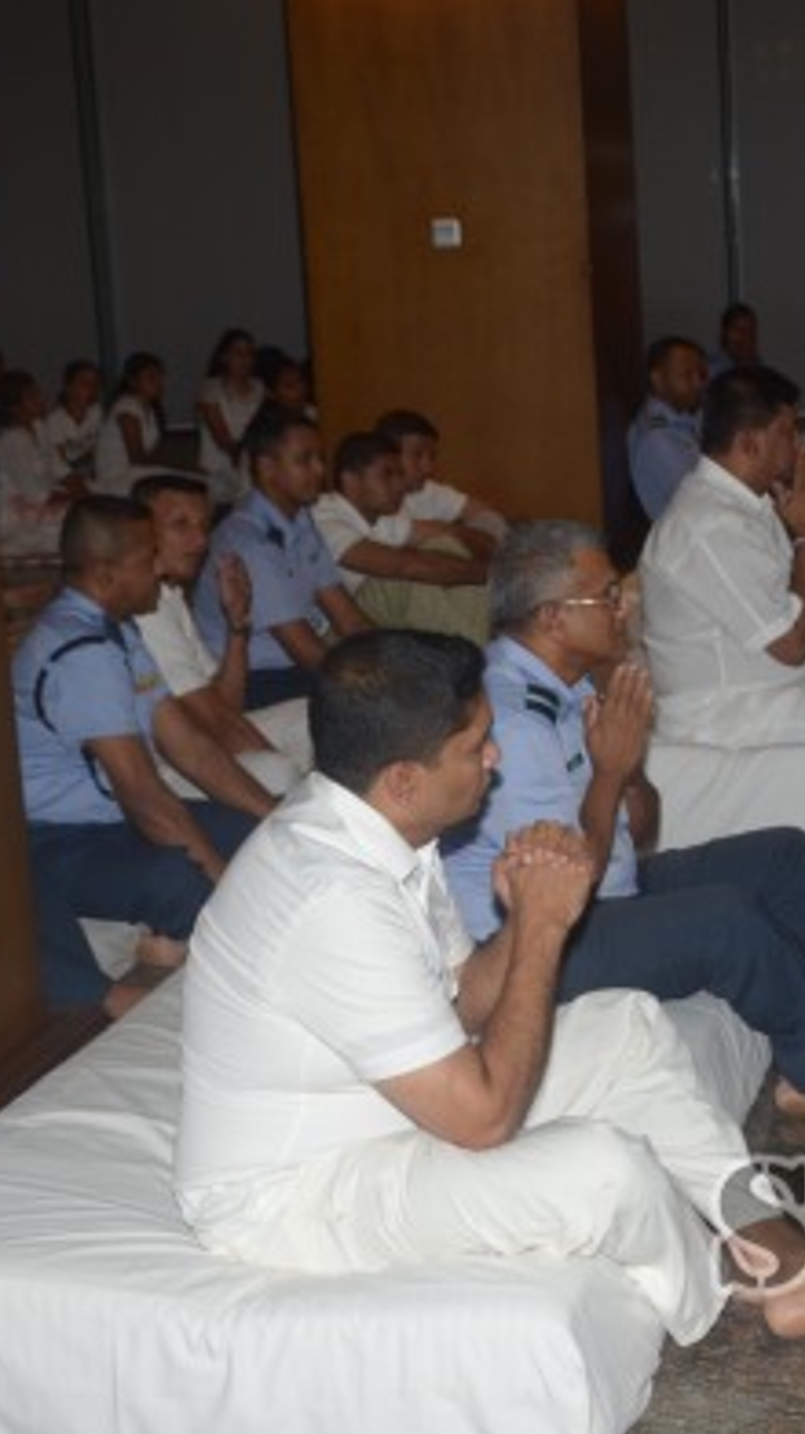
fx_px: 2463
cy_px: 719
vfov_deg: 32.5
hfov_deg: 18.1
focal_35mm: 65
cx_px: 812
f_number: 6.3
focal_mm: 27
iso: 400
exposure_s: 1/60
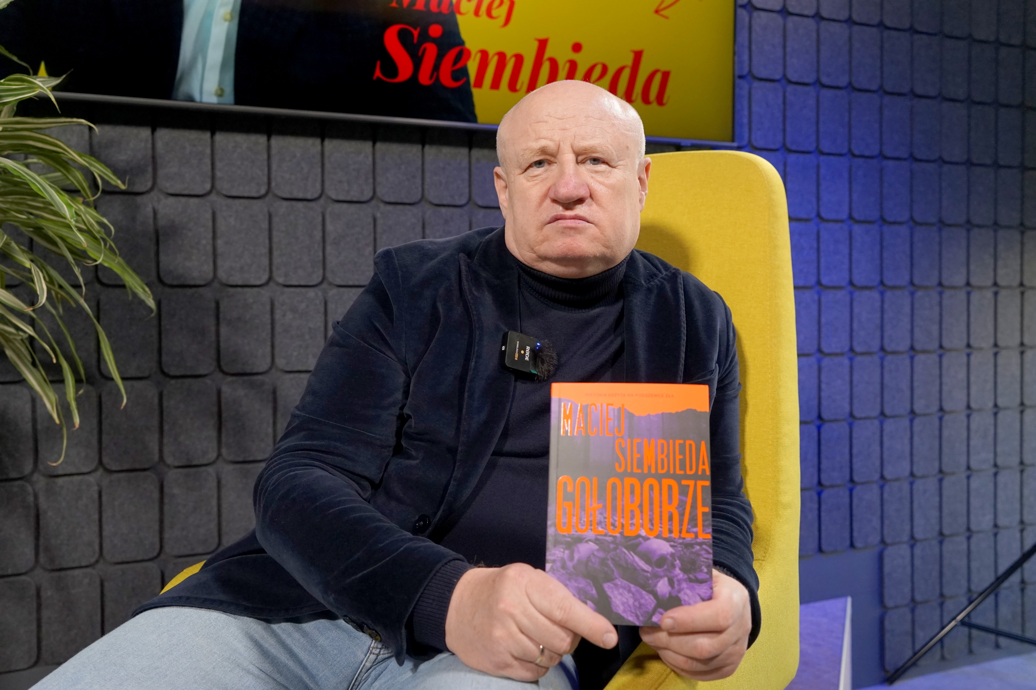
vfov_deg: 46.4
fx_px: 806
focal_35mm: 28
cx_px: 518
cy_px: 345
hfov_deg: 65.5
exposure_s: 1/160
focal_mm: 28
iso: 1250
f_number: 4
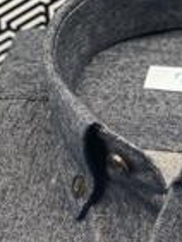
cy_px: 282
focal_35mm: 152
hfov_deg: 9.7
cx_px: 161
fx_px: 1064
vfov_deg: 12.7
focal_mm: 6
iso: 40
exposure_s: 1/100
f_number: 2
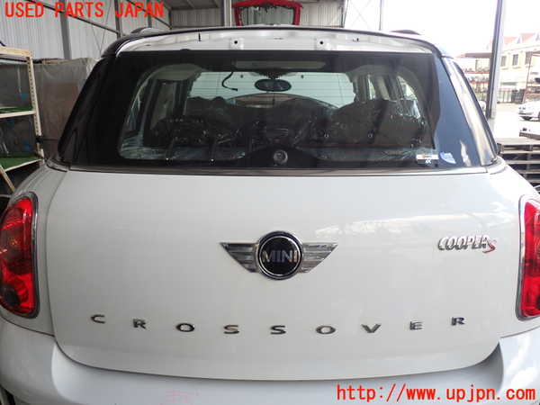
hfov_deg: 60.0
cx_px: 270
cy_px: 202
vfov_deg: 46.8
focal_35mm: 30
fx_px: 468
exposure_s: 1/160
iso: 100
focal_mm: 5.4
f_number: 2.3
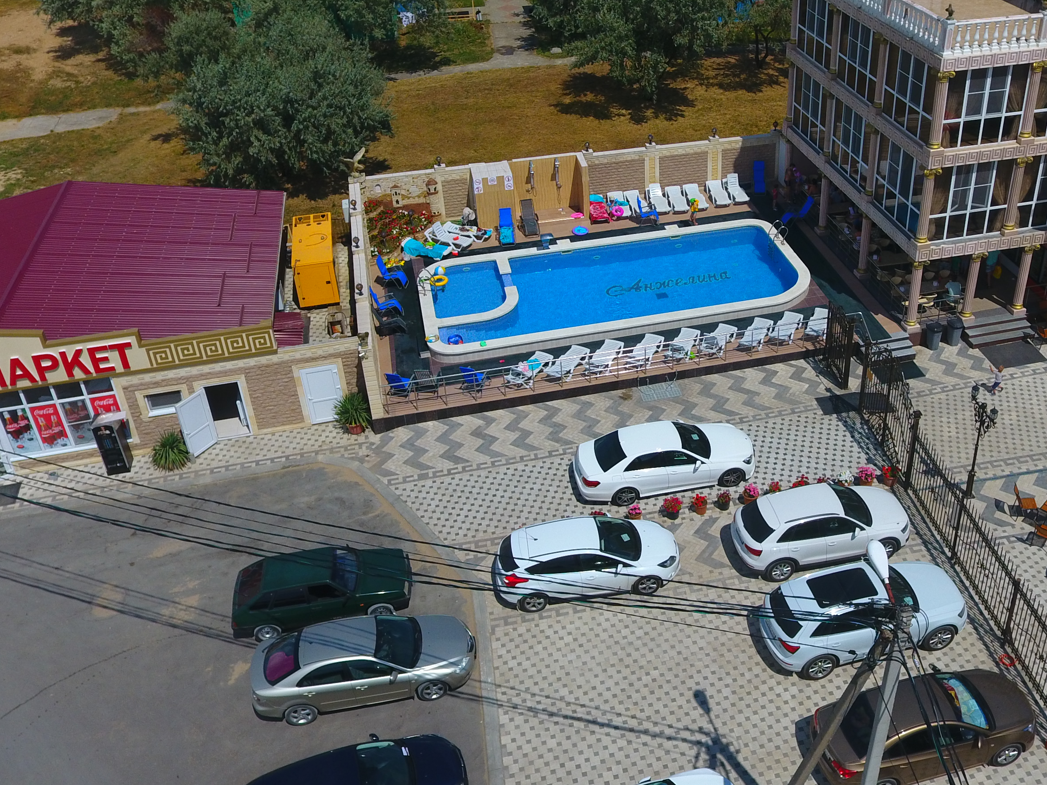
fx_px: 1028
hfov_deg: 53.3
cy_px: 300
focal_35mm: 34
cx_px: 661
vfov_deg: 41.5
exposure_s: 1/2410
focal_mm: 3.61
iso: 100
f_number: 2.8
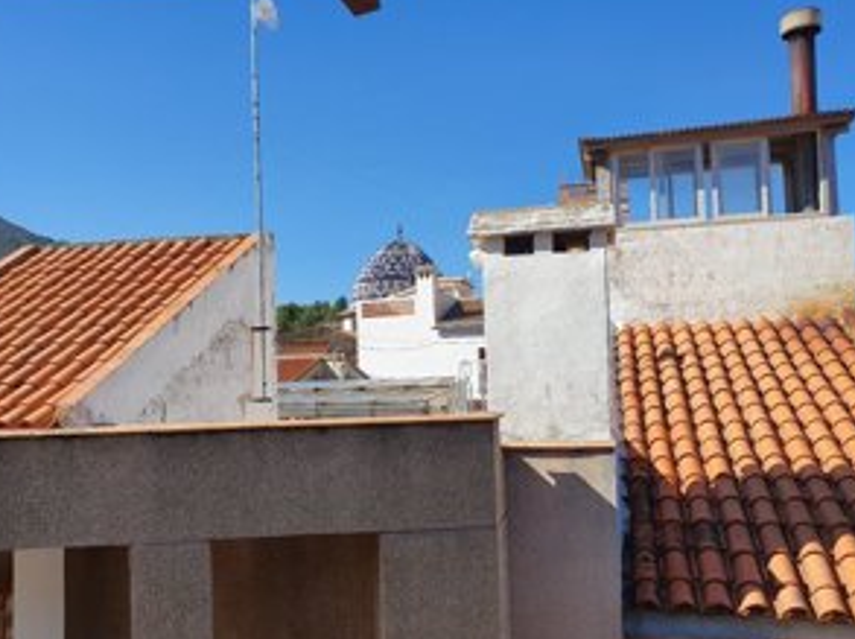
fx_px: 789
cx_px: 388
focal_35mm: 32
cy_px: 321
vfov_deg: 44.1
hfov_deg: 56.8
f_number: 2.4
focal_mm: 4.32
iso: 50
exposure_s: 1/1768
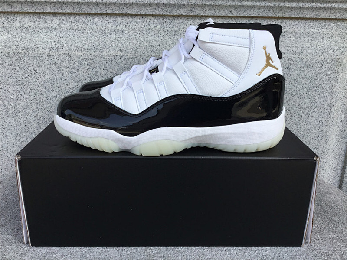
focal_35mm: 31
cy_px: 130
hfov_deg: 58.4
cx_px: 174
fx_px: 311
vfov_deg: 45.4
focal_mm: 3.3
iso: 25
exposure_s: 1/448
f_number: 2.4
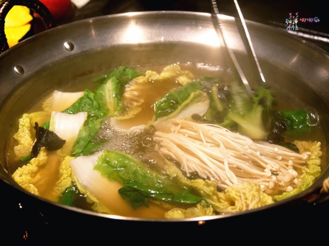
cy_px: 123
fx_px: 760
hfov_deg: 24.4
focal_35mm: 80
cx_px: 164
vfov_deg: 18.4
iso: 320
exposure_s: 1/50
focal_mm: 40
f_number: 4.7
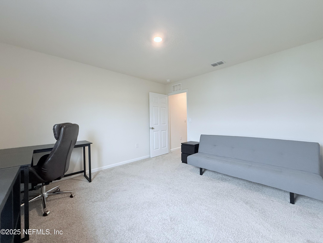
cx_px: 162
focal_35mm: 14
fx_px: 131
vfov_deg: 85.7
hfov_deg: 102.1
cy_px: 122
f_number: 2.2
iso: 320
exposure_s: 1/120
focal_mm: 2.22
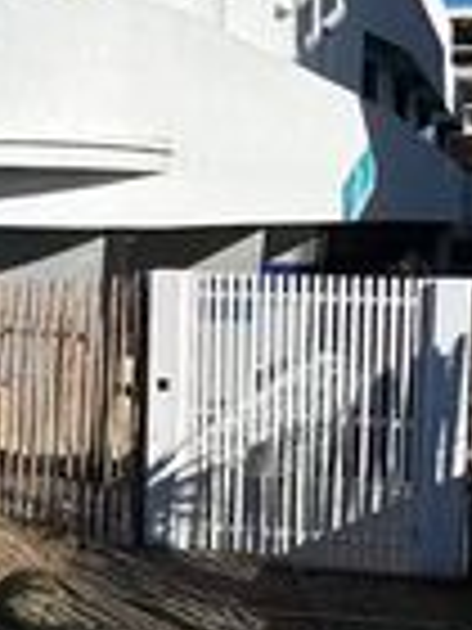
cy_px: 333
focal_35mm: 80
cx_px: 22
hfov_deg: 18.1
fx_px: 1454
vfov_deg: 24.4
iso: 40
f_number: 2.2
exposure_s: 1/3906
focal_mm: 2.22
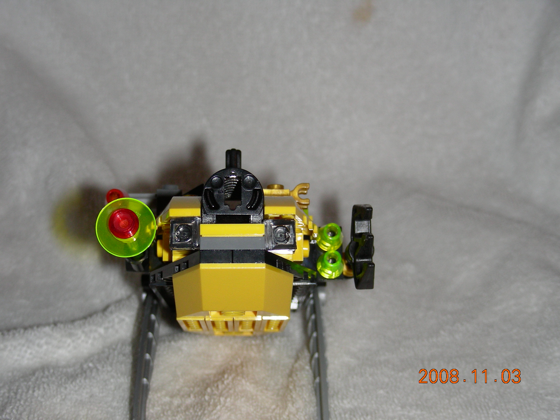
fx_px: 1132
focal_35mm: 70
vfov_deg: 21.0
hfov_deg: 27.8
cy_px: 210
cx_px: 280
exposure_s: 1/60.1
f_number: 3.5
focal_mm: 11.7
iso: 50
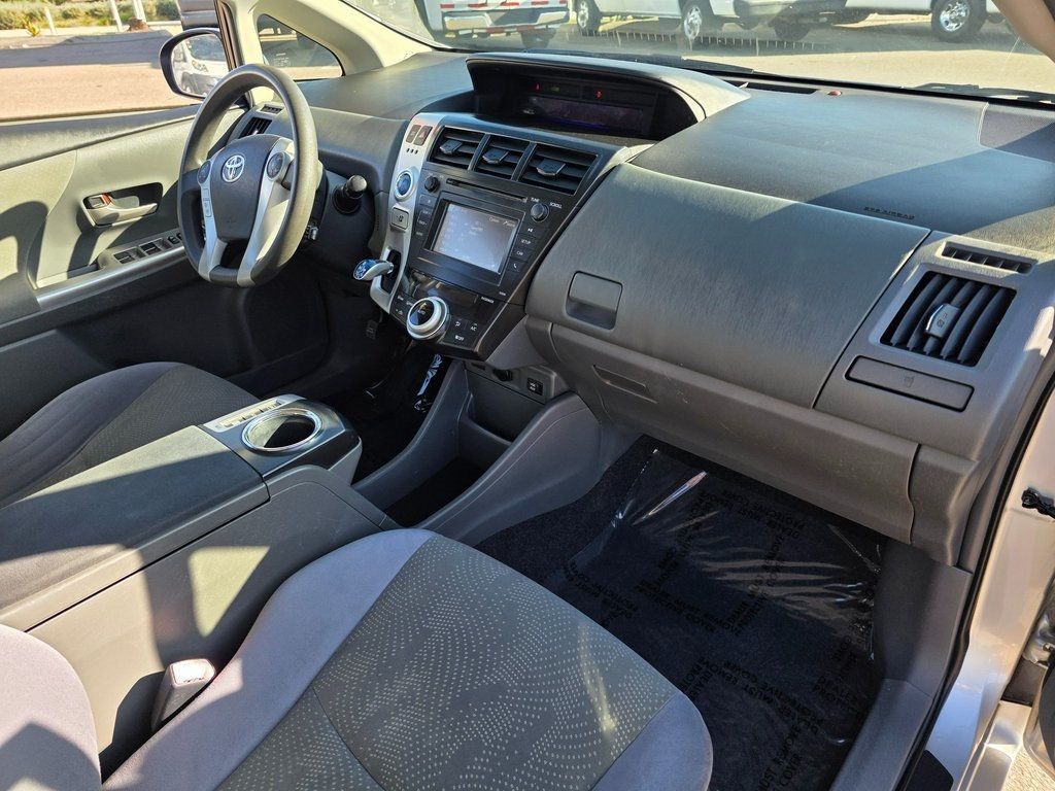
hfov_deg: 73.9
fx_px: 701
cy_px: 396
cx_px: 528
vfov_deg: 58.9
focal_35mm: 23
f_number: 1.7
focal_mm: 6.3
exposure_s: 1/359
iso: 50
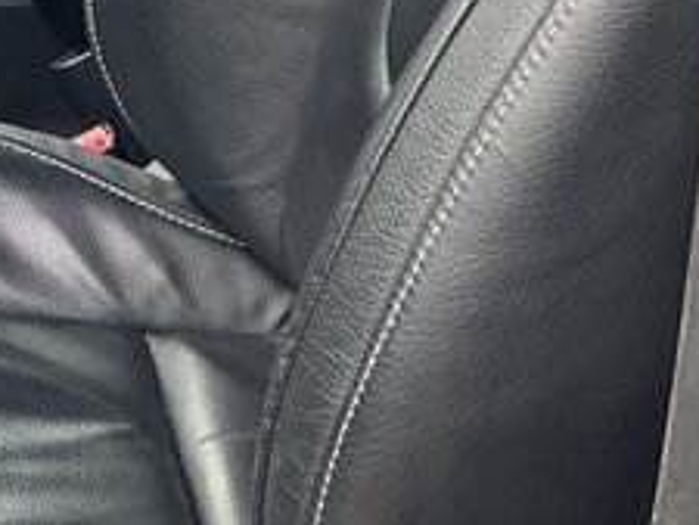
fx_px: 2667
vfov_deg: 11.0
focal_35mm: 132
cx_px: -416
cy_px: -168
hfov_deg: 13.8
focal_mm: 3
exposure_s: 1/60
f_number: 1.8
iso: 50
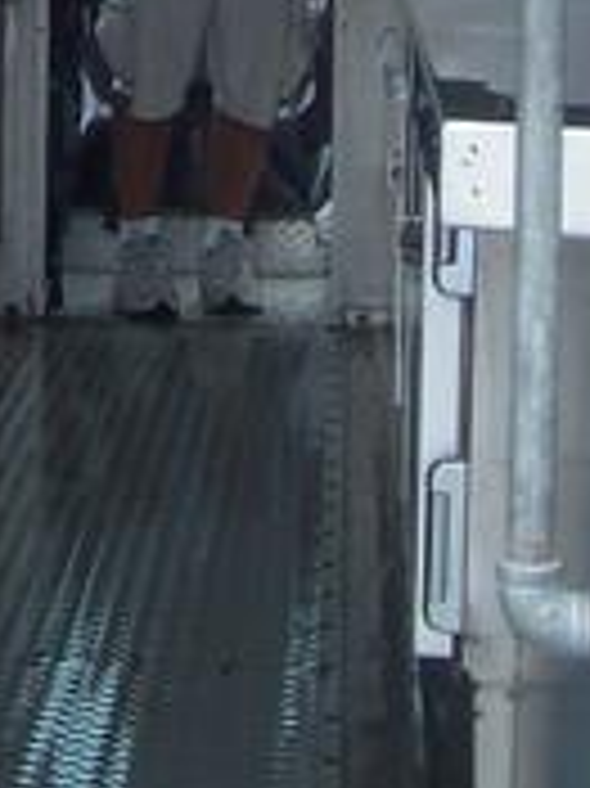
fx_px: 3003
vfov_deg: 14.1
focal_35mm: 132
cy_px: -333
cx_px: 99
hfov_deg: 11.2
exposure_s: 1/125
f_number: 3
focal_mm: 6
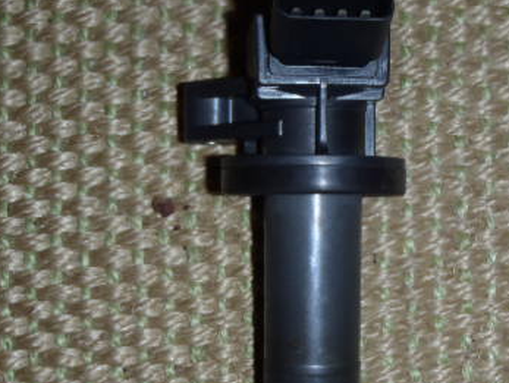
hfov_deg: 27.7
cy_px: 288
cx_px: 285
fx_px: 1030
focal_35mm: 70
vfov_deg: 20.9
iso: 100
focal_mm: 6.83
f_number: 4.6
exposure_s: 1/40
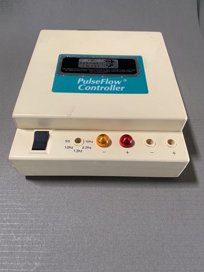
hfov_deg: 53.1
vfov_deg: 67.3
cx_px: 102
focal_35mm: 26
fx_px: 204
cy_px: 136
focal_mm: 4.25
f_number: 1.8
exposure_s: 1/60
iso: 160
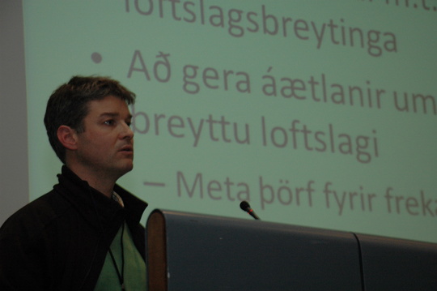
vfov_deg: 13.0
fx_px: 1273
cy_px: 146
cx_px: 218
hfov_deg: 19.5
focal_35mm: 105
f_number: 5.6
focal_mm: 70
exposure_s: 1/80
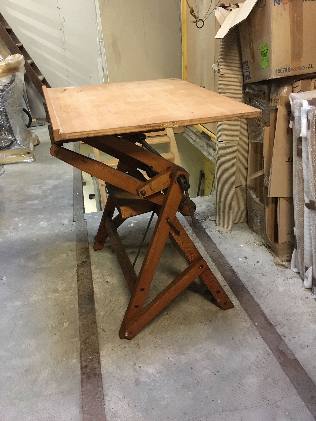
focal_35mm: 29
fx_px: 353
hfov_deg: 48.2
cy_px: 210
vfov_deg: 61.7
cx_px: 158
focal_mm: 4.15
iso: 320
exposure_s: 1/17
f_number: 2.2
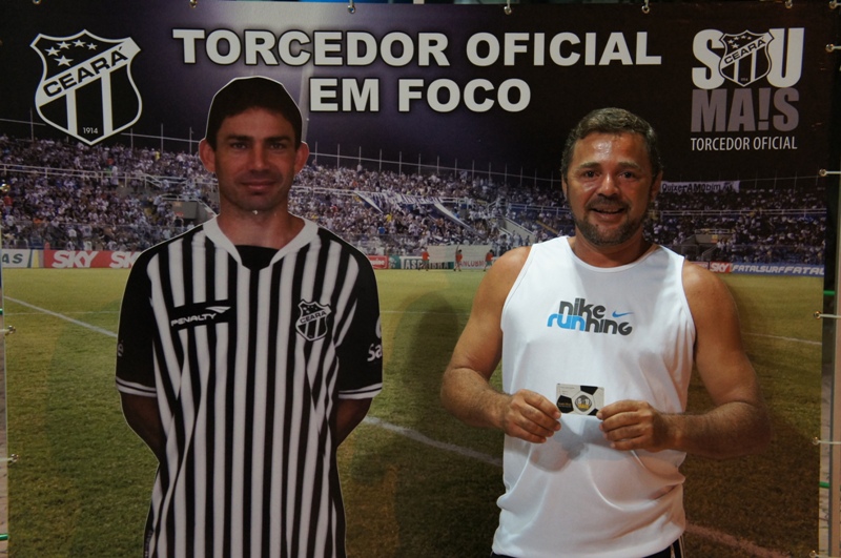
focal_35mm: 50
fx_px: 1155
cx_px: 420
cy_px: 279
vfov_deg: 27.2
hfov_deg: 40.0
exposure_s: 1/40
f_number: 4.5
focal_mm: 33
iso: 1600
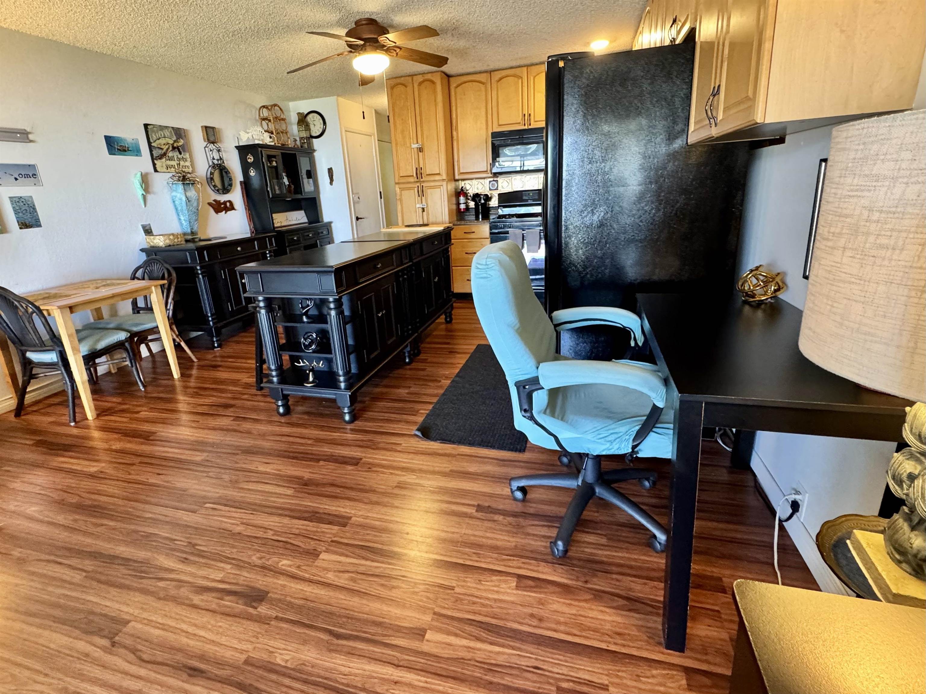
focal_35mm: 14
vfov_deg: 85.7
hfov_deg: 102.1
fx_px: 374
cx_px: 463
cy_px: 347
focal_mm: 2.22
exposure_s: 1/60
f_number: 2.2
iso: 640
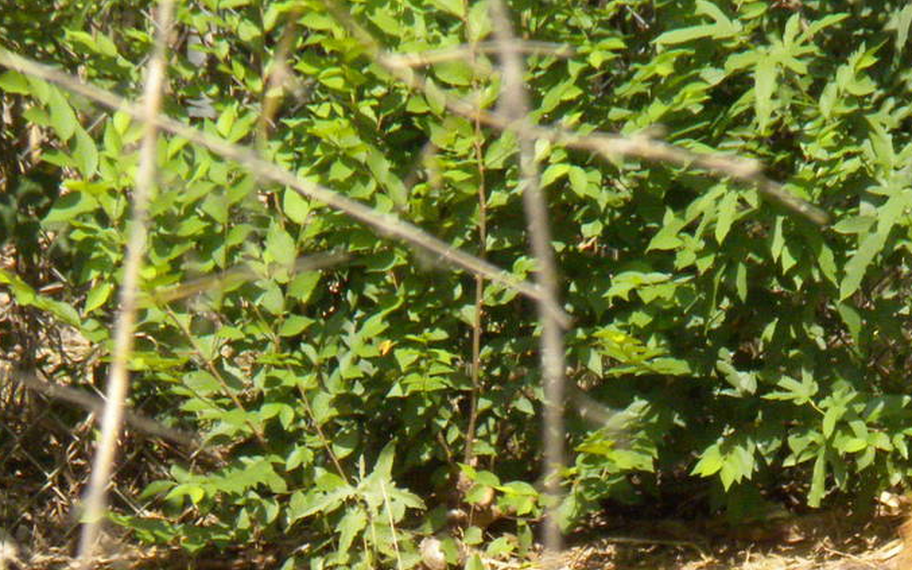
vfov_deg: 2.2
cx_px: 868
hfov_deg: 3.5
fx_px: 14812
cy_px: 807
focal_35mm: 596
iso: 328
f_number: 5.2
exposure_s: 1/1042
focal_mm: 42.1
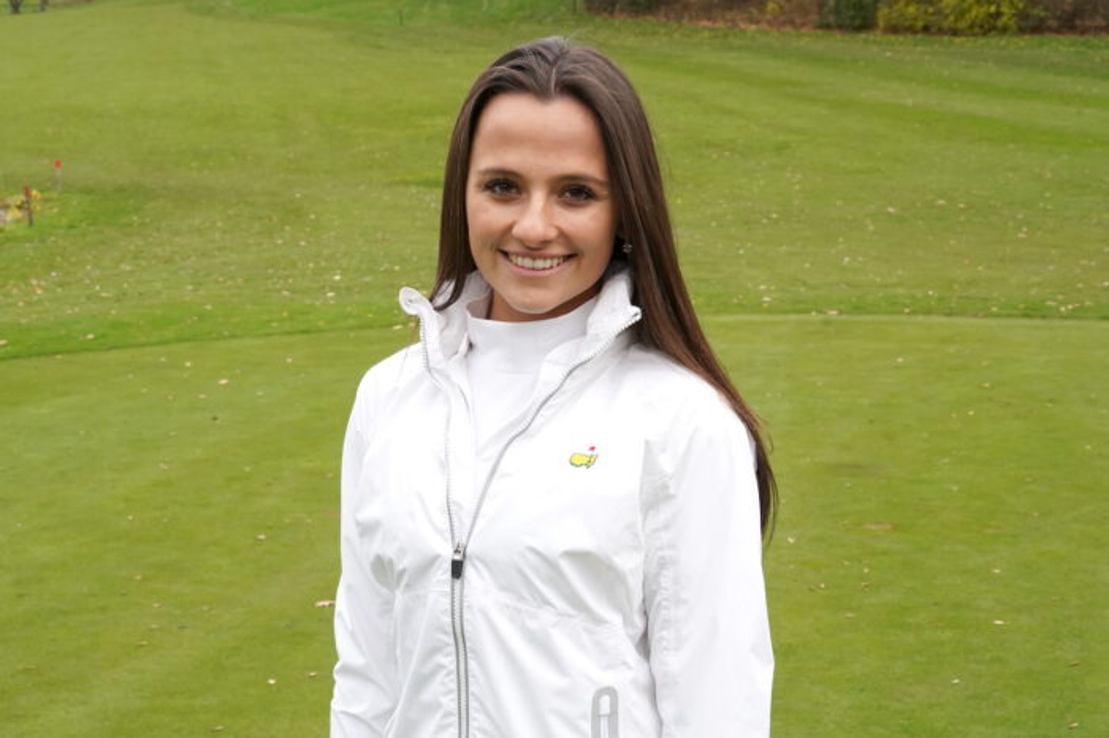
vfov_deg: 29.2
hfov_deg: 42.8
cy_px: 369
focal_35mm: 46
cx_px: 554
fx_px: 1416
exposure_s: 1/250
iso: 2500
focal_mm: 46
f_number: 13
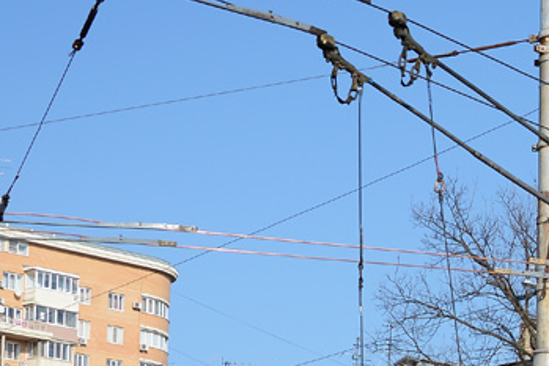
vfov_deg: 10.0
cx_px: 813
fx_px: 2044
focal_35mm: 134
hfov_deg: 14.3
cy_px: 520
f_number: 5.6
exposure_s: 1/640
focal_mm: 26
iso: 100
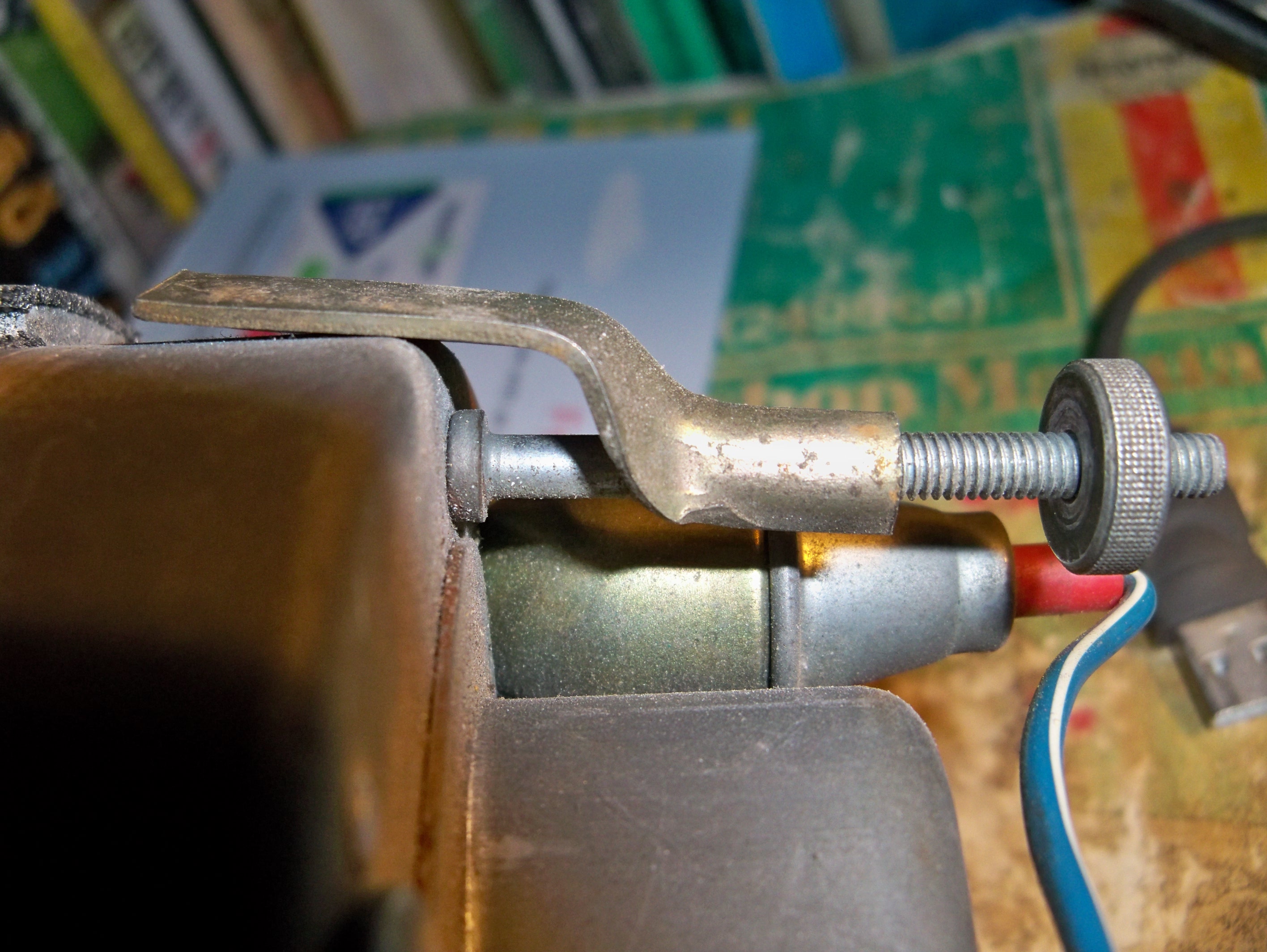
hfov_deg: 52.6
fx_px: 1282
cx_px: 634
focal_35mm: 35
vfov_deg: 40.7
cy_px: 476
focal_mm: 6.2
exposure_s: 1/30
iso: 200
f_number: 3.5
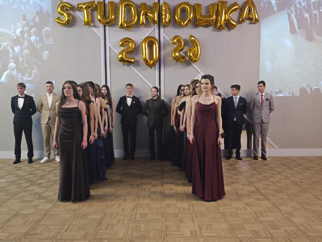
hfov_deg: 55.4
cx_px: 161
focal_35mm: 33
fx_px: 307
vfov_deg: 42.9
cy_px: 121
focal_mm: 6.55
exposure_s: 1/33.3
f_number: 1.62
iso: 800
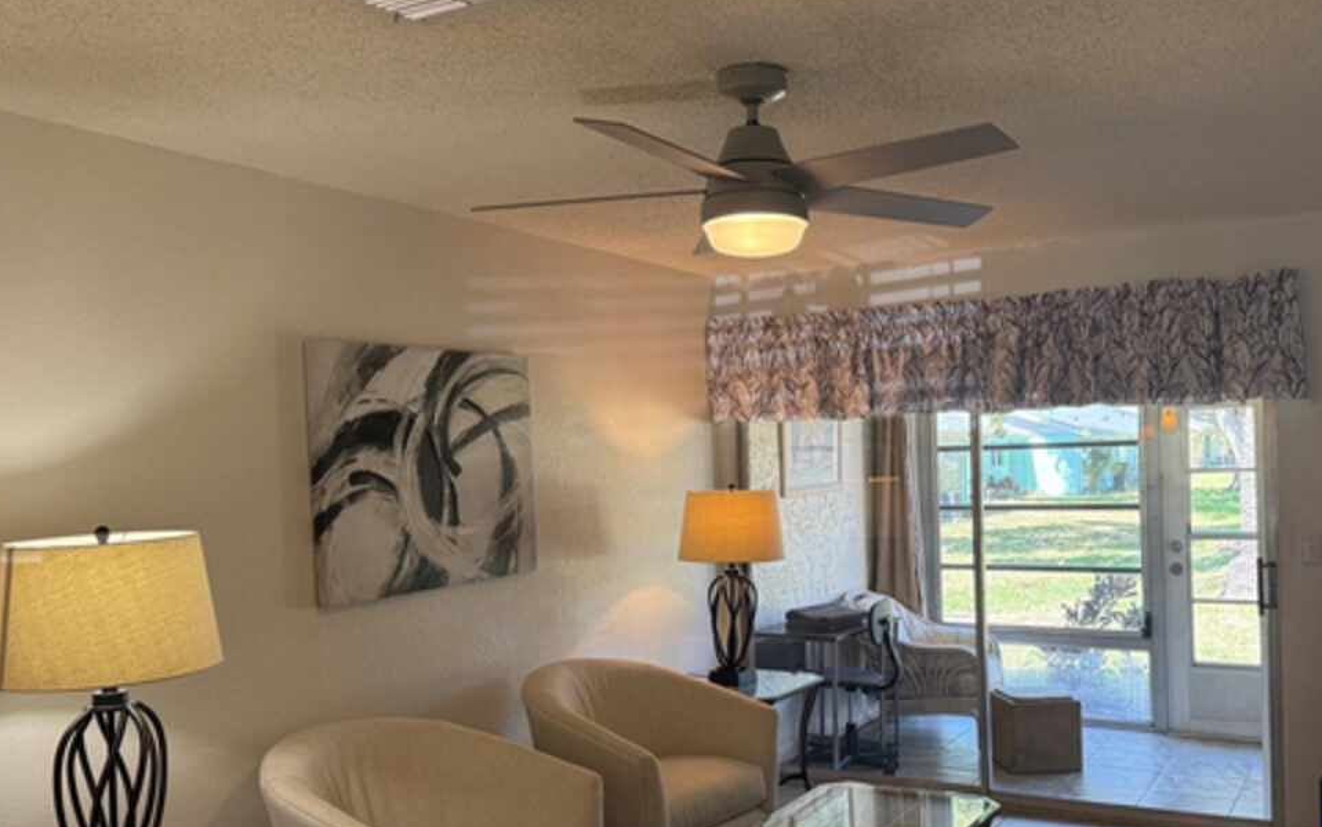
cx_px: 760
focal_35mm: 34
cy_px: 468
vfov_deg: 37.2
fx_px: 1225
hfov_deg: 56.5
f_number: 1.78
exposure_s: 1/144
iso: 200
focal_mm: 6.76
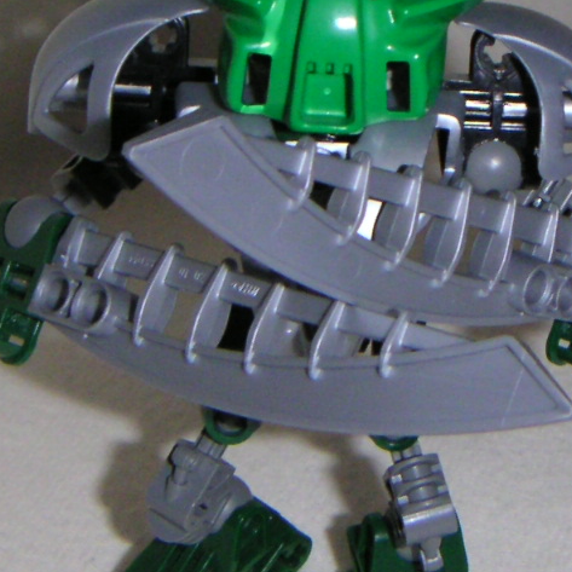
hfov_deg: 17.7
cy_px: 250
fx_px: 1832
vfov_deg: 17.7
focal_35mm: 98
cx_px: 339
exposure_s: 1/45
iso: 200
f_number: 6.7
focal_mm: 5.4
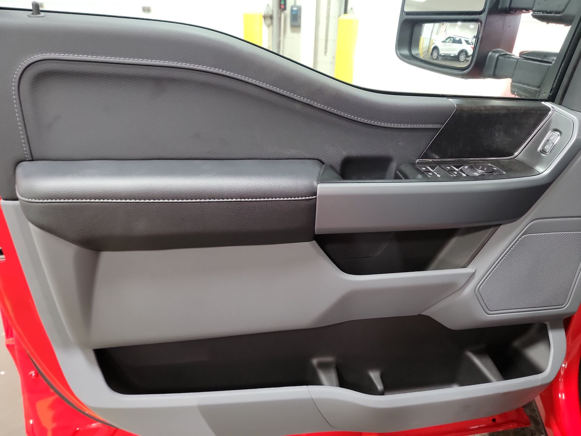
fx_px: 403
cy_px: 218
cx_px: 290
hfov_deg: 71.6
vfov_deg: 56.8
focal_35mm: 24
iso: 923
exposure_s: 1/59
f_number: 1.8
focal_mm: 6.7
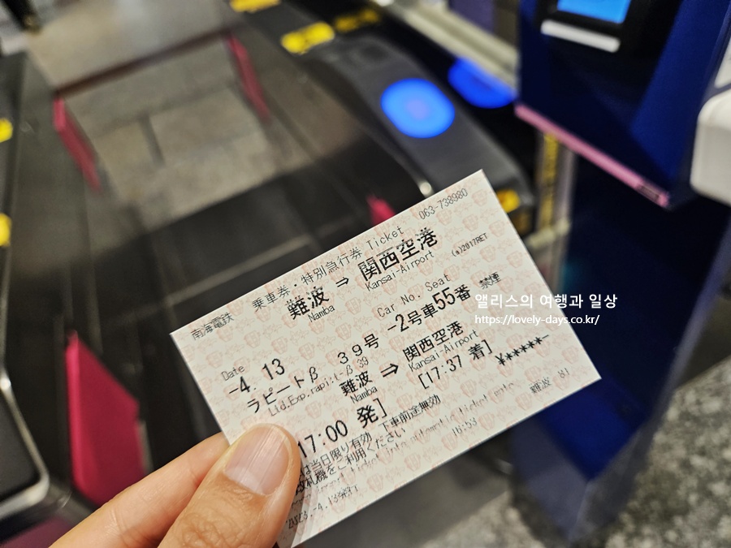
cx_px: 366
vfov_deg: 58.9
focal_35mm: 23
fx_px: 486
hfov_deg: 73.9
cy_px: 274
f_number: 1.8
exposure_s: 1/180
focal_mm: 5.4
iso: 200
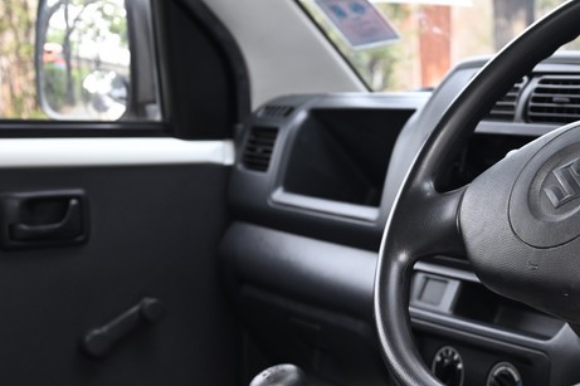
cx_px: 581
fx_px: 1192
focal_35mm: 74
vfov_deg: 18.4
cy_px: 262
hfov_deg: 25.9
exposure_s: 1/80
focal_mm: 31
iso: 640
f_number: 5
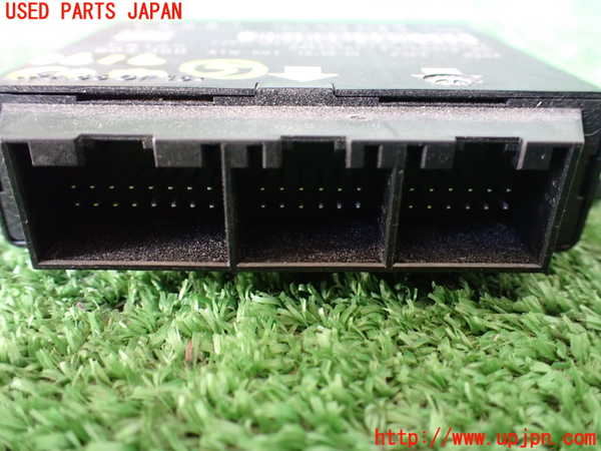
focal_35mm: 30
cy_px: 226
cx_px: 300
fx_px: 521
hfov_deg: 60.0
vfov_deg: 46.8
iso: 800
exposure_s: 1/30
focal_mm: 5.4
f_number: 2.3
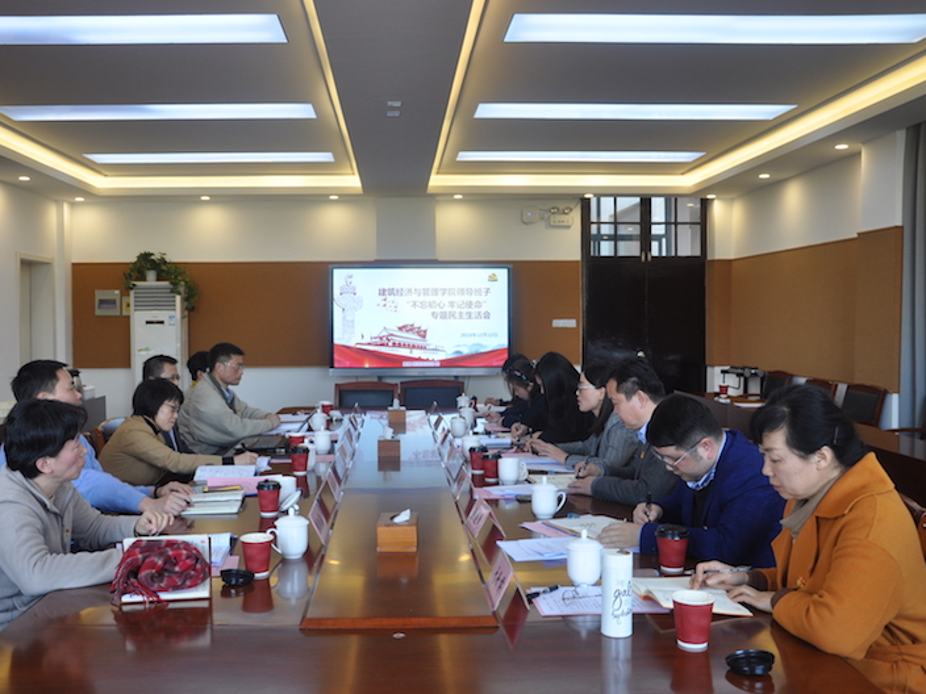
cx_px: 409
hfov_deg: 51.2
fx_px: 963
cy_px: 348
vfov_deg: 39.7
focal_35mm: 36
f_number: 5.6
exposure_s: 1/30
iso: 360
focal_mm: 22
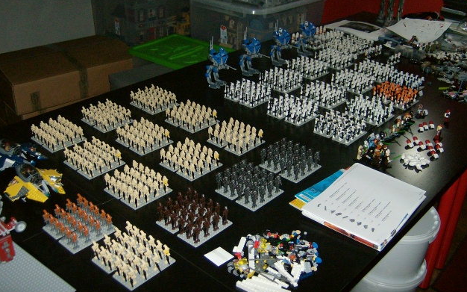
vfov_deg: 32.8
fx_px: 496
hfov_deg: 50.4
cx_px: 231
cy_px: 140
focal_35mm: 39
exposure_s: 1/60
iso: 200
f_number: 2.8
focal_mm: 6
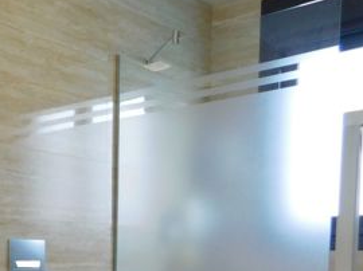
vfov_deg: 23.0
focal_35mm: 60
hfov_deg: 27.4
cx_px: -96
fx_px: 629
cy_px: 296
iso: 125
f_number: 3
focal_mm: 4
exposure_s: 1/100
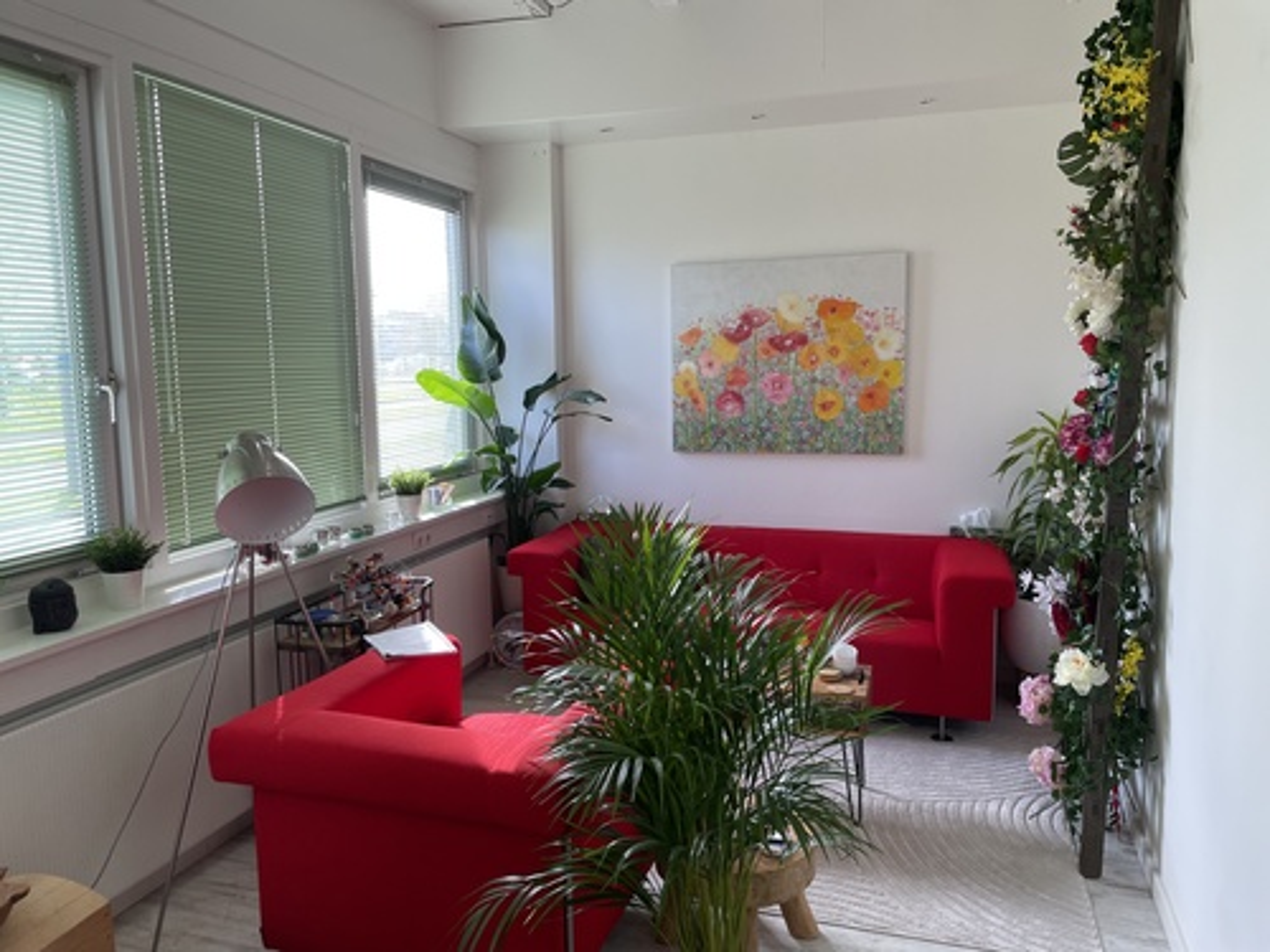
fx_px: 954
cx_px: 635
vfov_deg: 53.1
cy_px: 476
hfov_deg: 67.3
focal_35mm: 26
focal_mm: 4.2
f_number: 1.6
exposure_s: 1/121
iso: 50
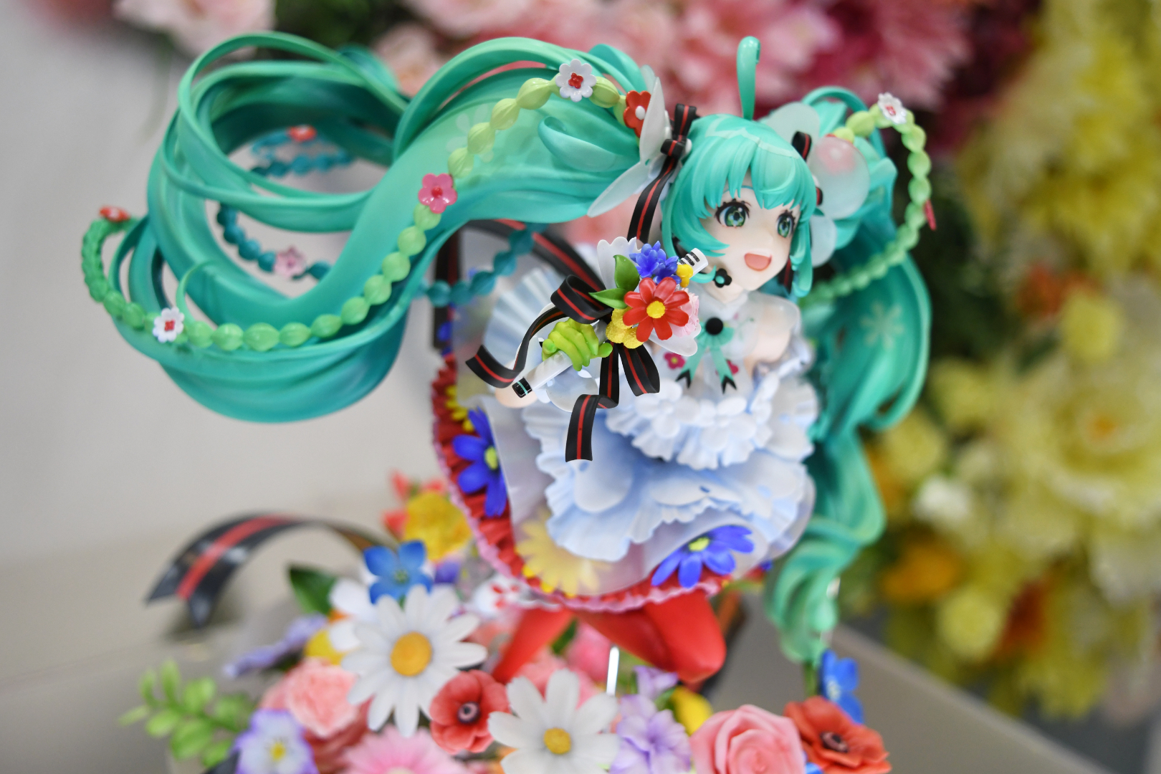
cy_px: 387
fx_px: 1354
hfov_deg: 46.4
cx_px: 580
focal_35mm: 42
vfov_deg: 31.9
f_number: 4.2
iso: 1100
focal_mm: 28
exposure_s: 1/640
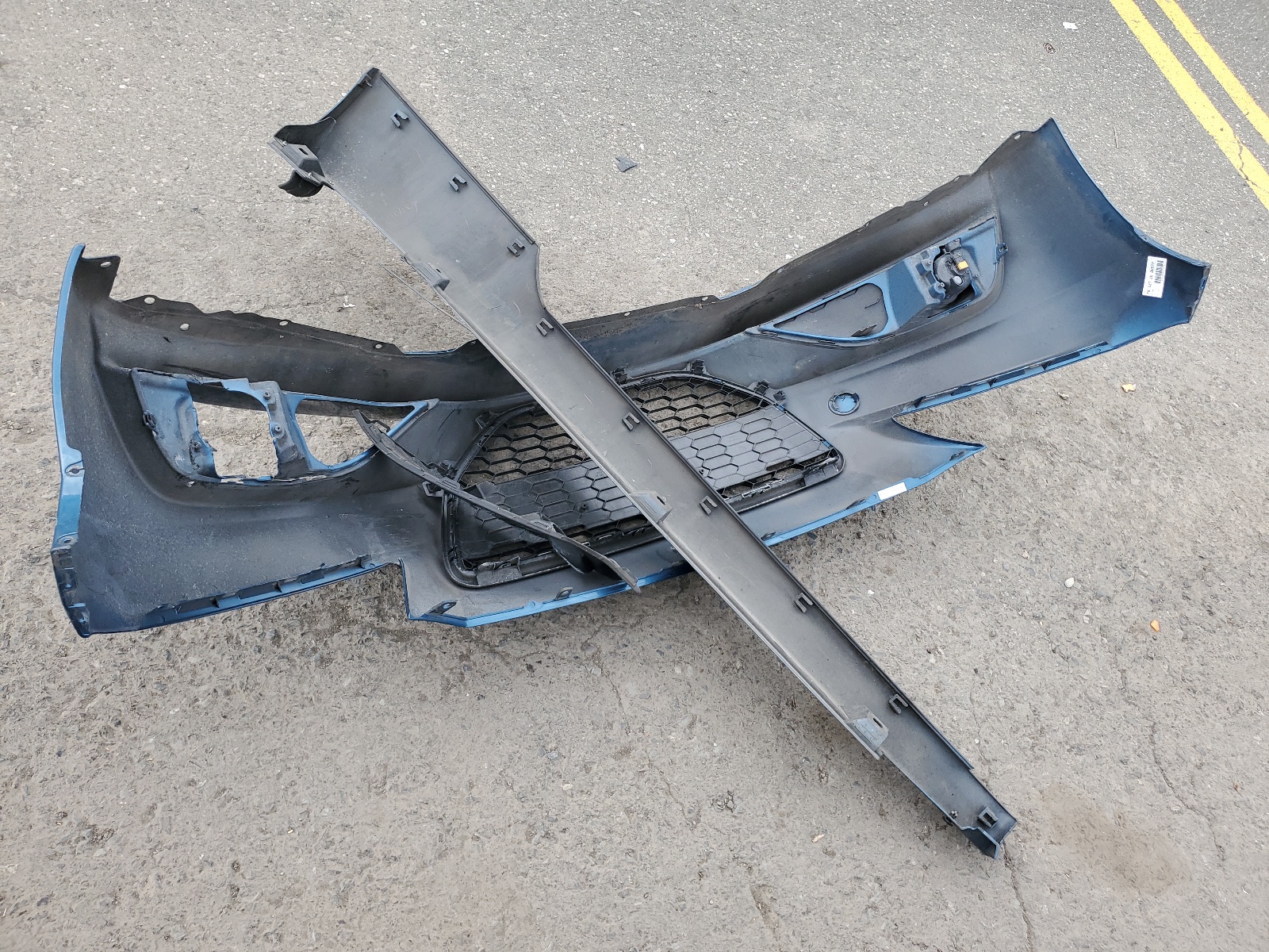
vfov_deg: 53.1
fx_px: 953
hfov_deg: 67.3
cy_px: 476
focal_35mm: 26
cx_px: 634
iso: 50
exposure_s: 1/323
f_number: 1.5
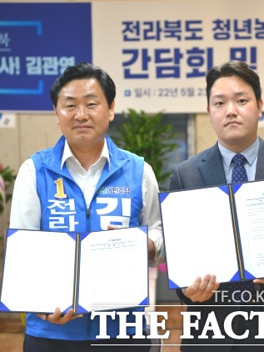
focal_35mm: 102
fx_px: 1036
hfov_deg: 14.5
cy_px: 176
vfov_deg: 19.3
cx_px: 182
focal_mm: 70
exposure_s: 1/125
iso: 1250
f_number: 3.5
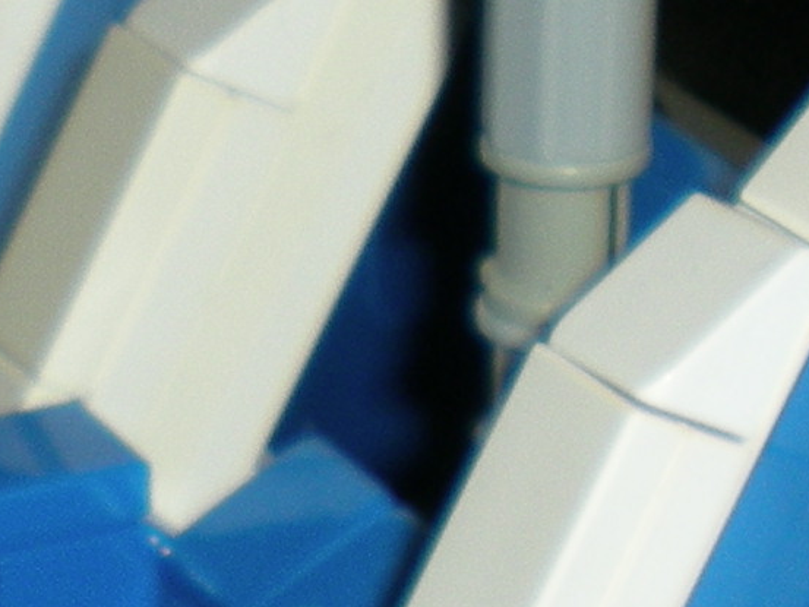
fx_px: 4932
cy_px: 644
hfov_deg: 9.3
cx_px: -117
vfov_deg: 7.0
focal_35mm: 211
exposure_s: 1/60
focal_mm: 6.3
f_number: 4.6
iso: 50
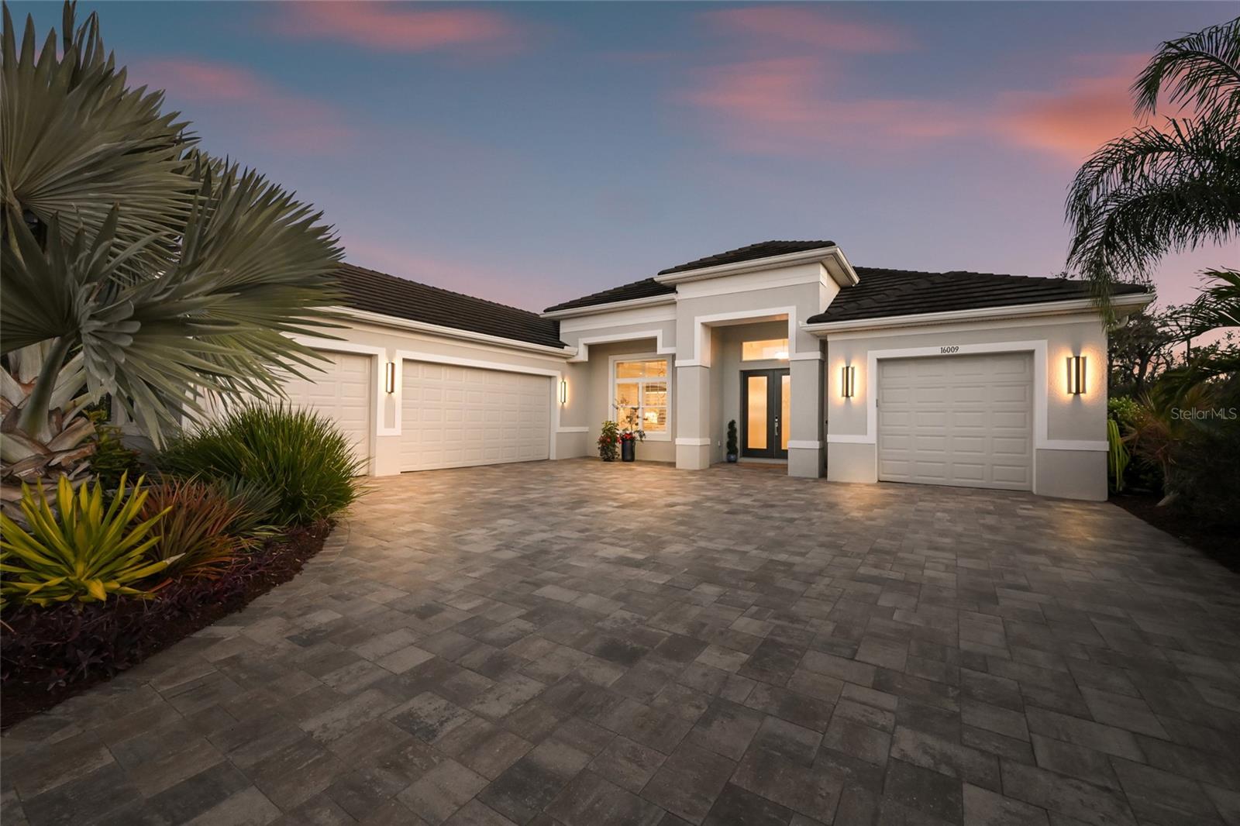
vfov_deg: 81.2
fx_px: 482
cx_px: 620
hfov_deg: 104.3
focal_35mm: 14
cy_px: 413
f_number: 8
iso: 3200
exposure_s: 1/40
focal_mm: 14
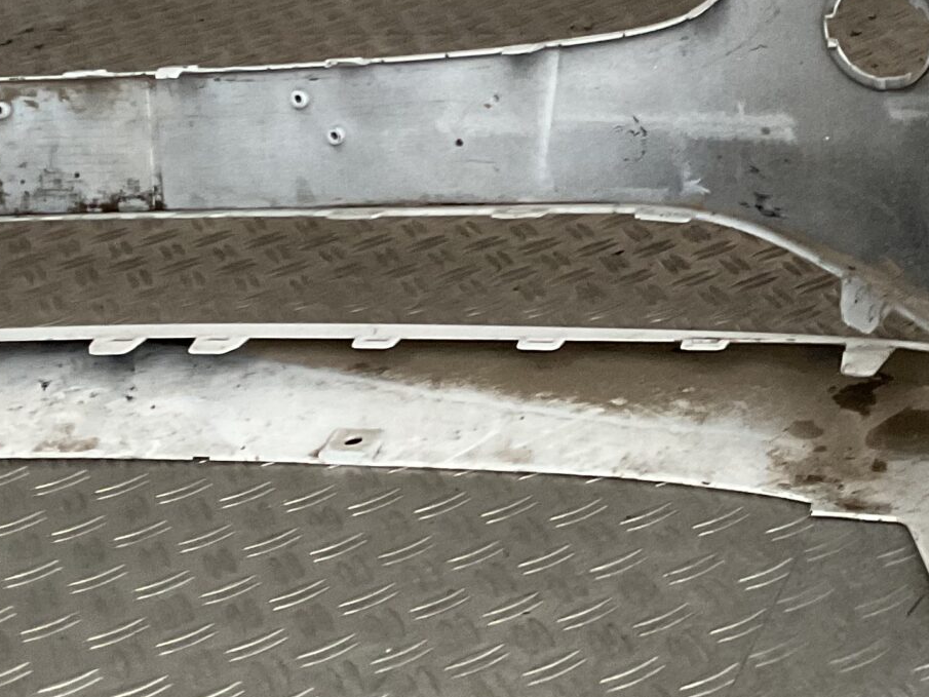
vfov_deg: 18.0
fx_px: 2201
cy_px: 253
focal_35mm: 82
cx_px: 822
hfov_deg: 23.3
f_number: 1.8
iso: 200
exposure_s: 1/50
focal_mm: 3
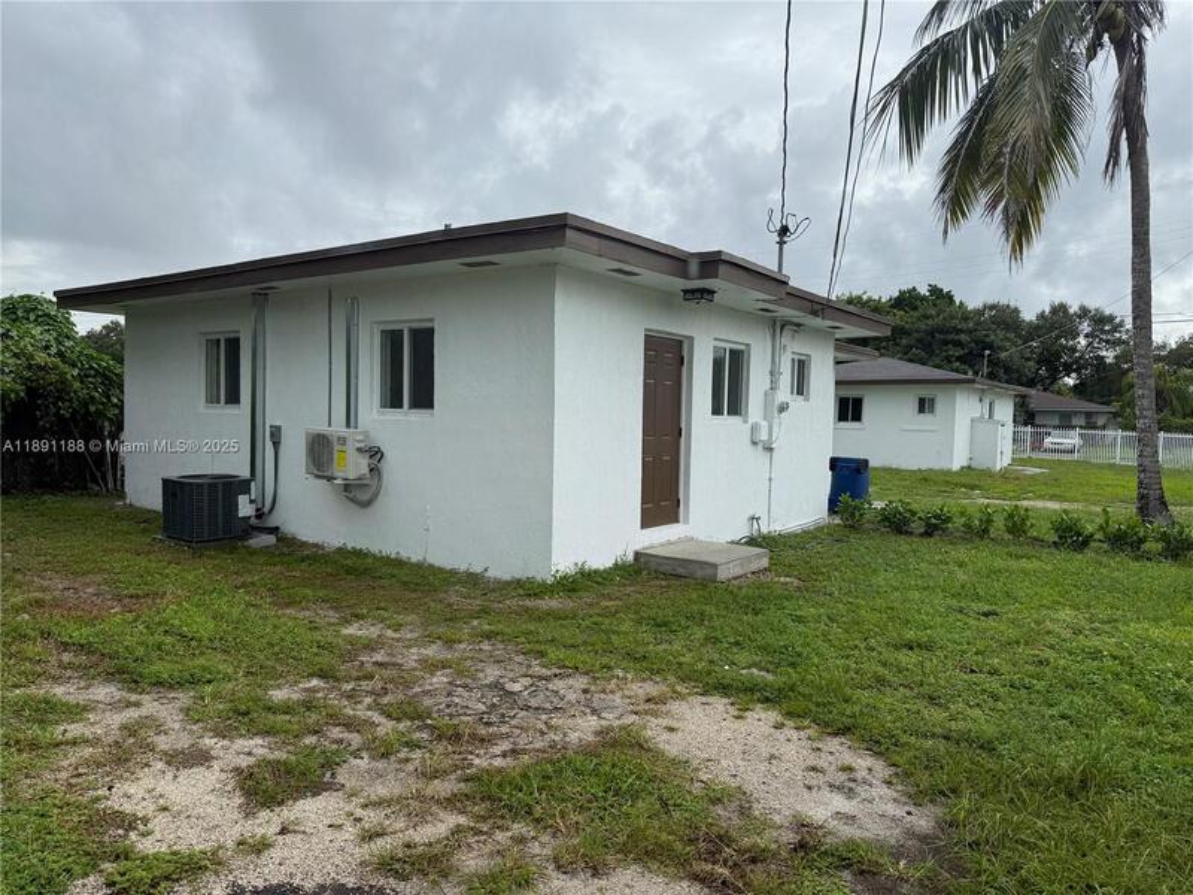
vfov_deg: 56.8
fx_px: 827
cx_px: 596
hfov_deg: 71.6
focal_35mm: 24
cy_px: 448
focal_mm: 6.76
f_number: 1.78
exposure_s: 1/1230
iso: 80
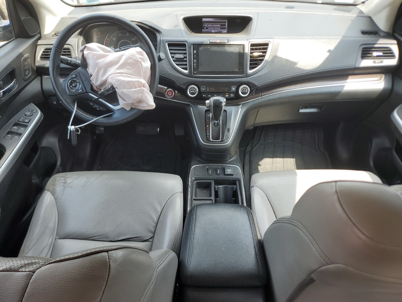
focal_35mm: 26
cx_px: 201
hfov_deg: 67.3
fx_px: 302
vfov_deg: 53.1
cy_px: 151
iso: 50
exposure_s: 1/250
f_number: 1.5
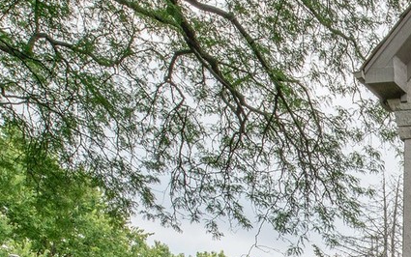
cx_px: 767
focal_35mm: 66
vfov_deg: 19.7
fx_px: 740
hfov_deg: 20.3
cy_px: 141
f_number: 16
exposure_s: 1/100
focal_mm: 17
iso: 500
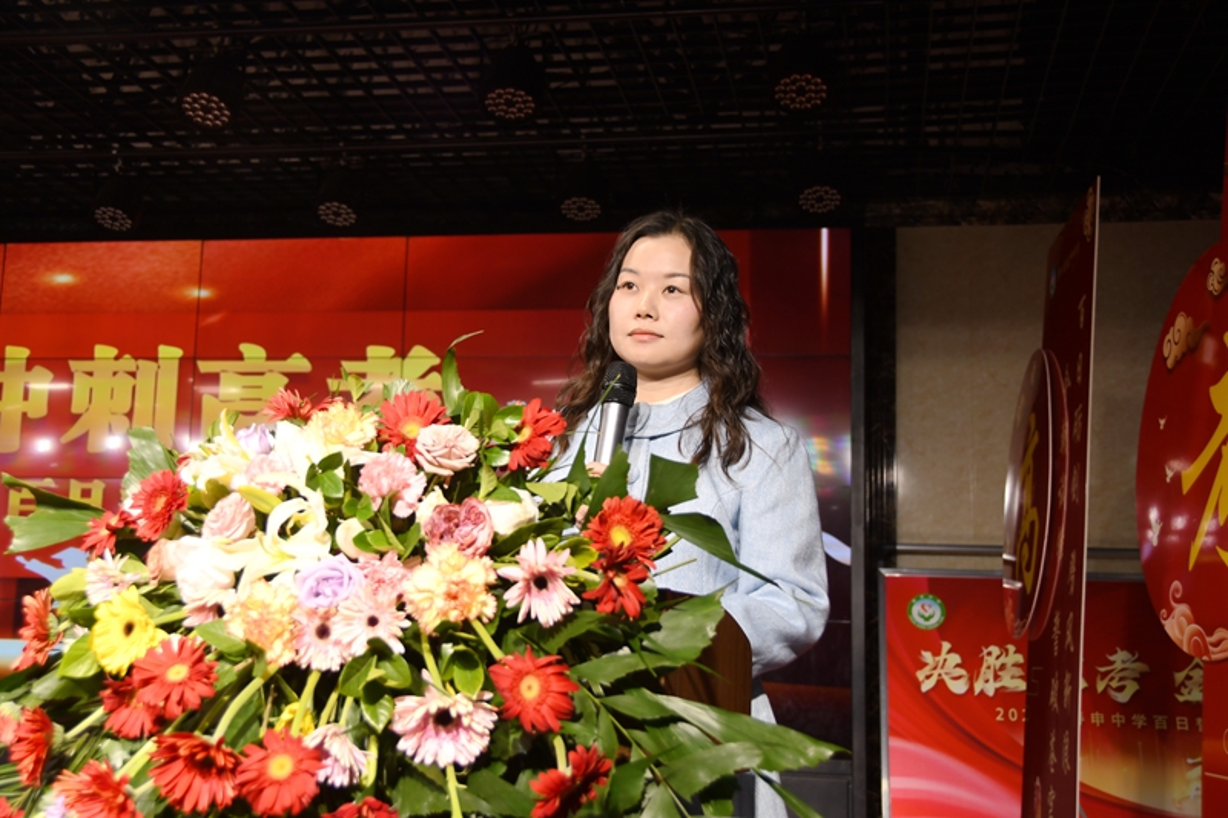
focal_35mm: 42
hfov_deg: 46.4
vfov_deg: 31.9
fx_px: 1432
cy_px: 409
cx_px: 614
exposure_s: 1/50
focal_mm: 28
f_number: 4
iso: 220
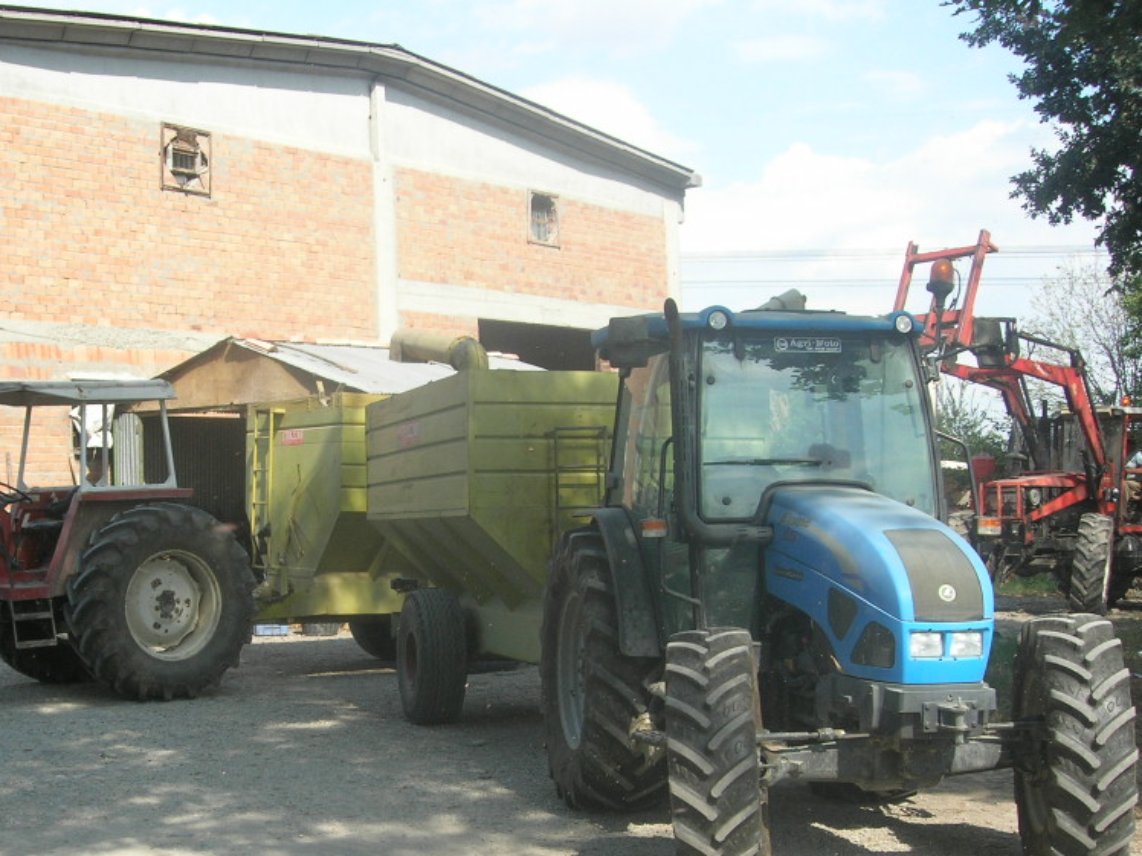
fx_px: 1716
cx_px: 389
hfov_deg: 36.5
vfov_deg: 27.9
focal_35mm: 52
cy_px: 572
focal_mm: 7.8
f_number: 4.8
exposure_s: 1/268
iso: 64
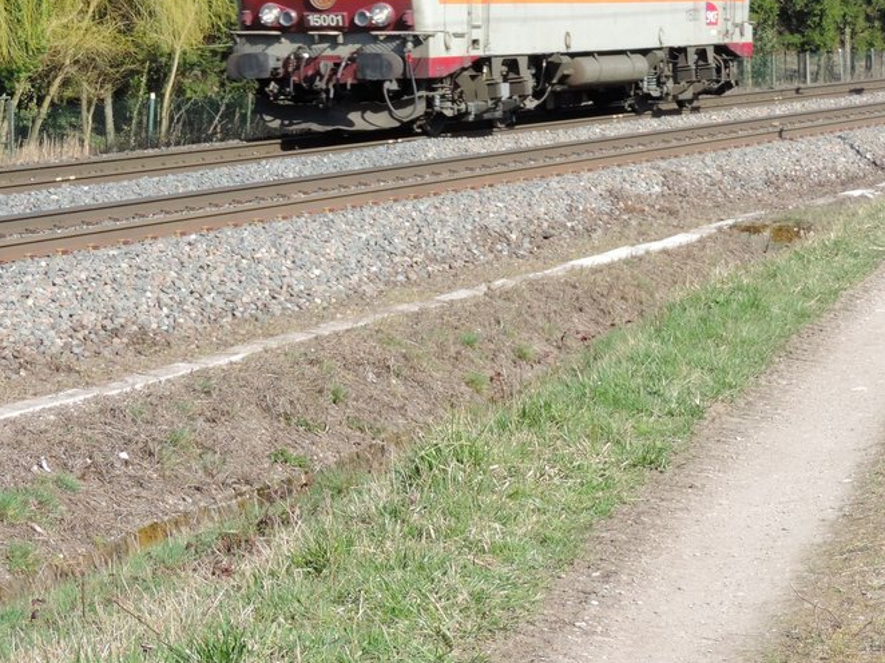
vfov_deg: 10.8
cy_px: 70
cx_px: 341
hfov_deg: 14.5
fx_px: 3476
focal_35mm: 136
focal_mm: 13.3
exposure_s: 1/400
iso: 90
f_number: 3.9
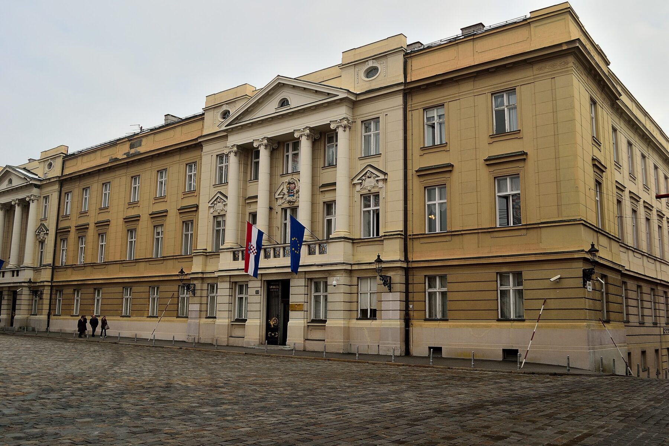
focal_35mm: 33
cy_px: 223
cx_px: 334
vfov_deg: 40.0
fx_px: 613
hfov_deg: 57.2
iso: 100
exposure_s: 1/200
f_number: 7.1
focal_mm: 22
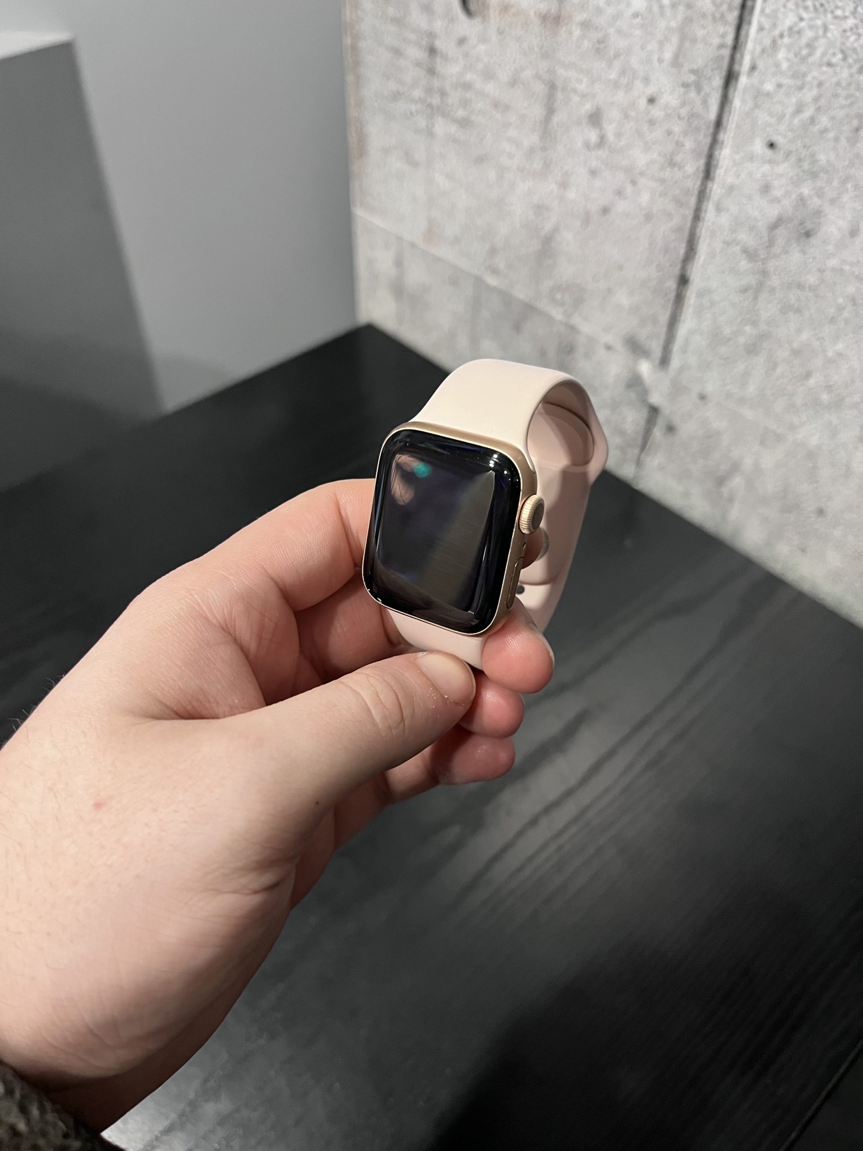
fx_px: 864
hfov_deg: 53.1
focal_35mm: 26
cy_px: 576
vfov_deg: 67.3
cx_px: 432
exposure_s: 1/50
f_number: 1.6
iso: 500
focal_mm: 5.1
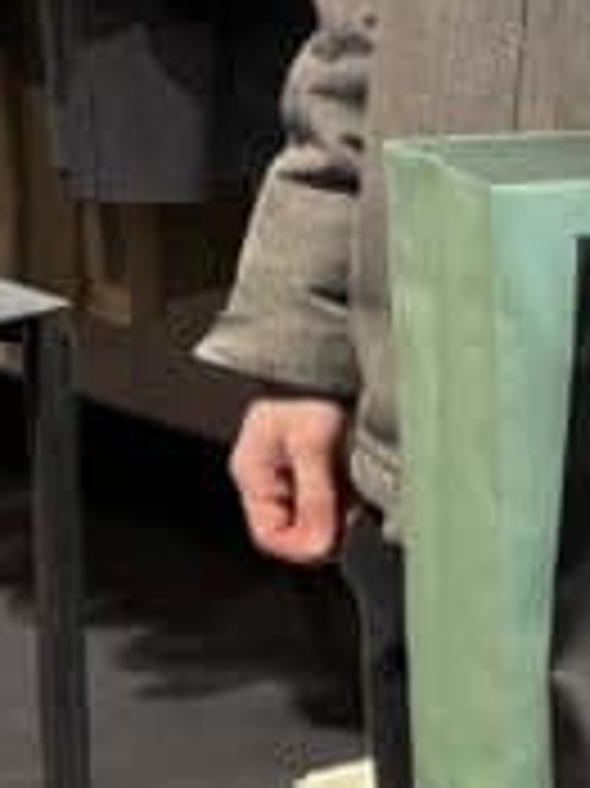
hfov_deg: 9.7
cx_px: 635
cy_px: 239
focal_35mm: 152
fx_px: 3458
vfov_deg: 13.0
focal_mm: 5.96
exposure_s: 1/50
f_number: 1.6
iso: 125
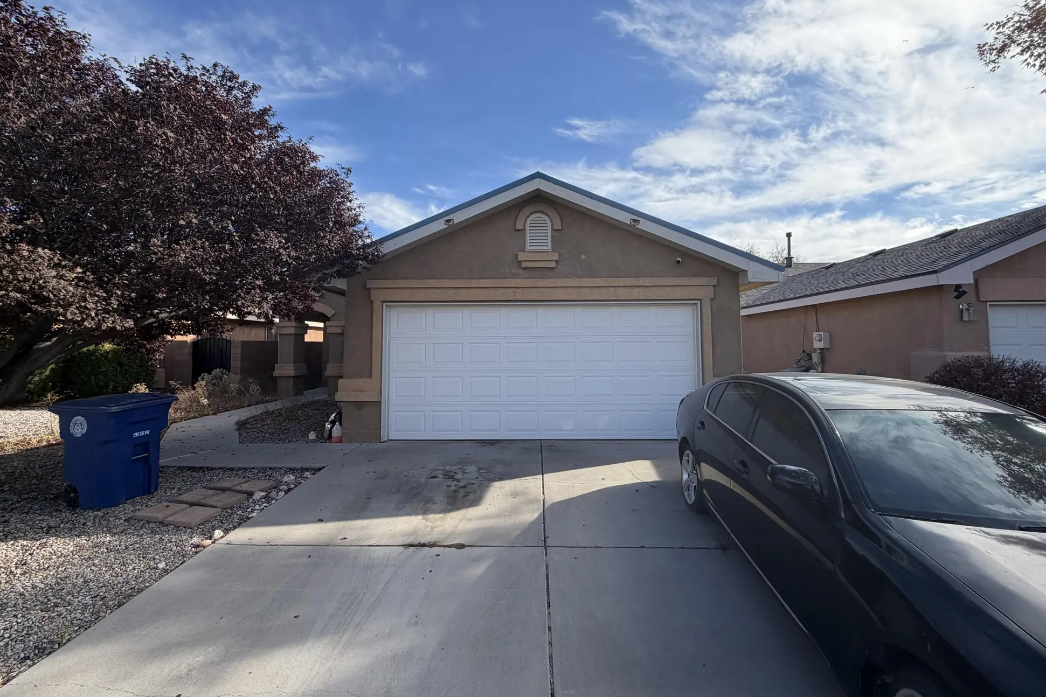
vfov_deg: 77.2
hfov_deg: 100.4
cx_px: 527
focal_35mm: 15
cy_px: 319
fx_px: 436
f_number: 2.2
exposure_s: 1/770
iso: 32
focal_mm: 2.22
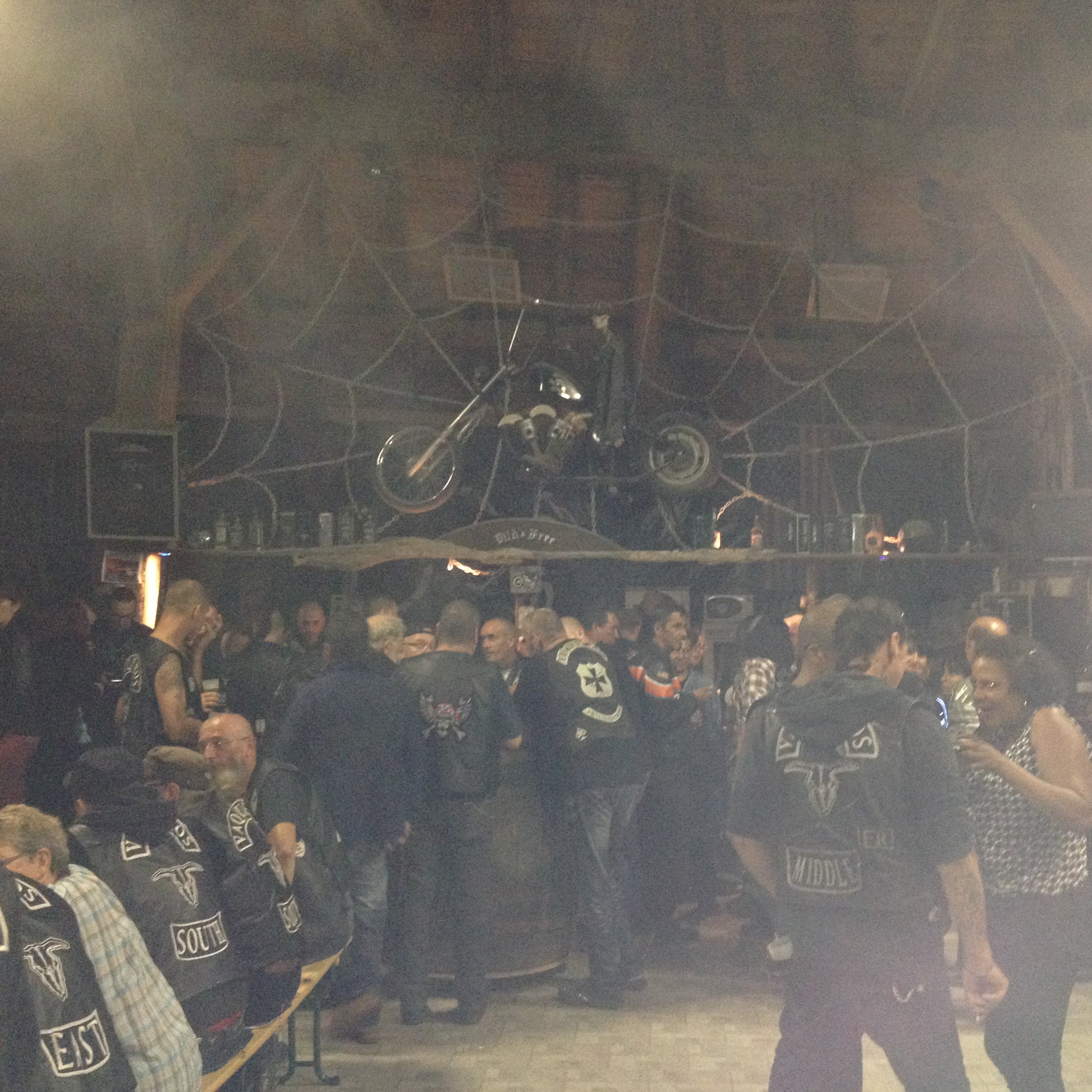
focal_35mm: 42
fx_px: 1499
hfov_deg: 40.0
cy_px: 544
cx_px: 606
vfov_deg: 40.0
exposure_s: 1/16
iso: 320
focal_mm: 4.28
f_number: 2.4
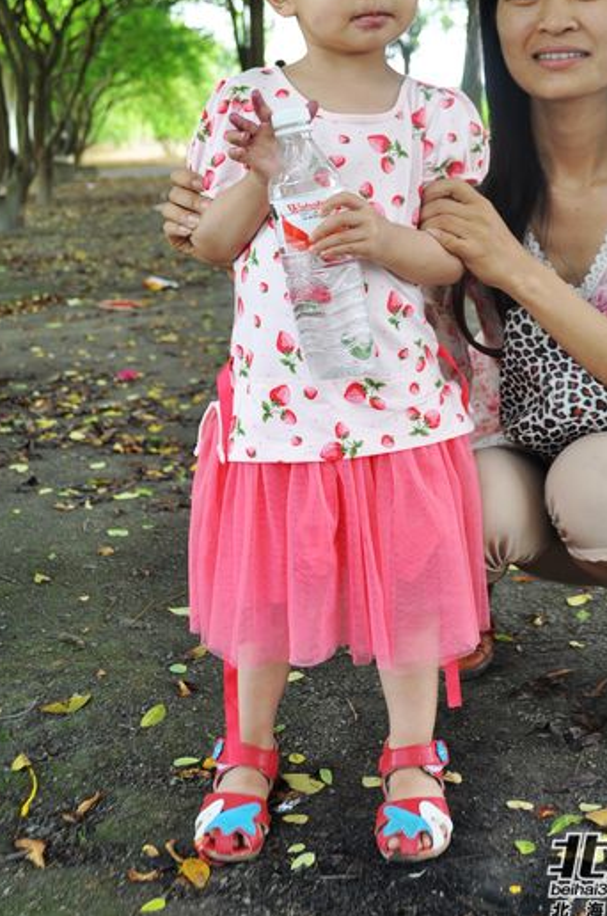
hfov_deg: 27.9
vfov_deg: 40.3
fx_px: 1219
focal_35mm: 48
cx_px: 385
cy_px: 256
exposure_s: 1/125
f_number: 5.6
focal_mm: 22
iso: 250
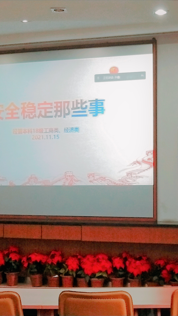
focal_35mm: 80
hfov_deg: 15.0
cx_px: 157
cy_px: 158
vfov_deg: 26.5
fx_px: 671
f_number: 1.8
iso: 193
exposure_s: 1/100
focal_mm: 3.95
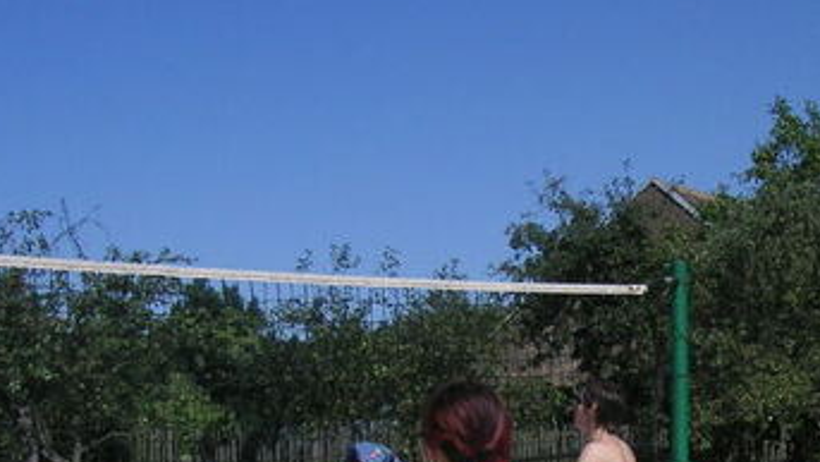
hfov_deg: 22.6
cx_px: 562
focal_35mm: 94
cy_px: 488
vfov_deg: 12.7
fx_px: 2044
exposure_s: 1/350
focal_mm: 6.1
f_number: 6.7
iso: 50
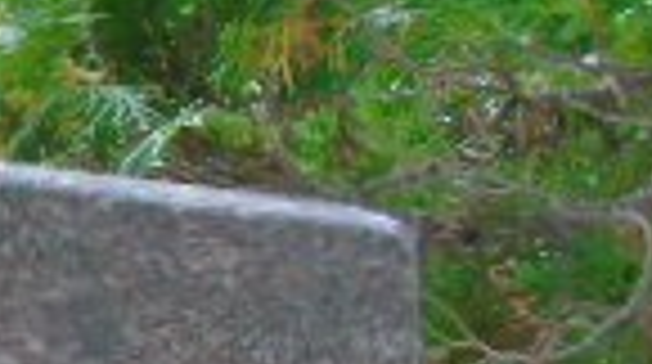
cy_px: 1061
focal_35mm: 395
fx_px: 6818
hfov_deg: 5.4
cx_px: -436
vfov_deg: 3.0
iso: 400
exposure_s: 1/15
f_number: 4.1
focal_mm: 15
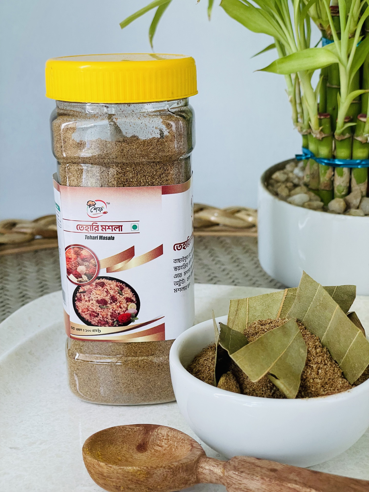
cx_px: 184
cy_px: 246
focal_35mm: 52
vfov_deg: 36.8
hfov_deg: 28.0
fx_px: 739
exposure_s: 1/99
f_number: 2
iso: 80
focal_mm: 6
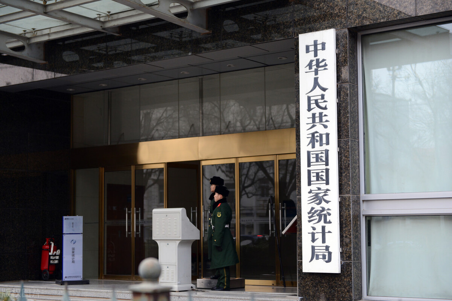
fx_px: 879
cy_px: 150
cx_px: 226
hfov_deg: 28.8
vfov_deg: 19.5
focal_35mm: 70
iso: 640
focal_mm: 70
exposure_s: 1/125
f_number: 2.8
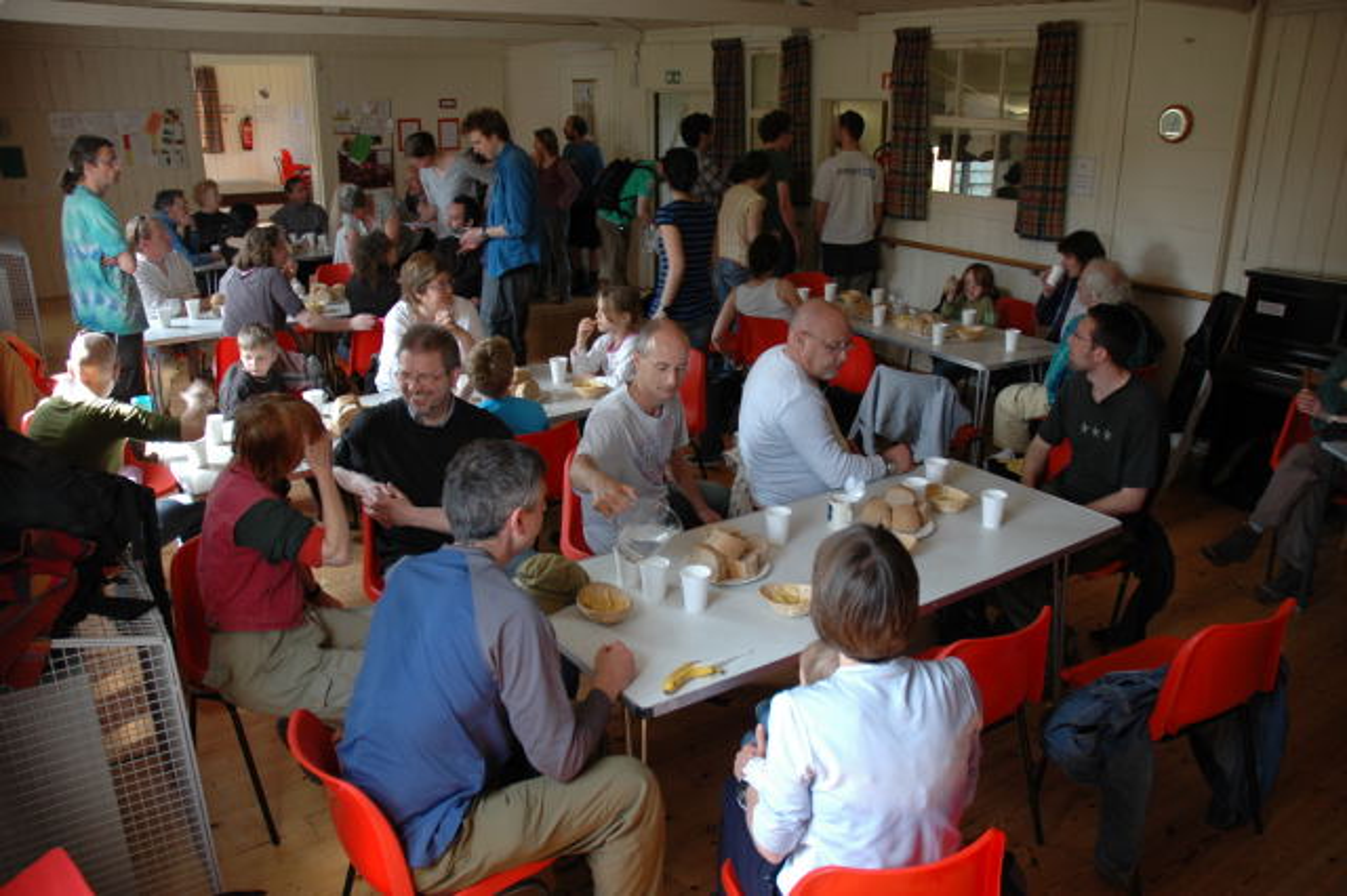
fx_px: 1010
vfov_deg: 47.9
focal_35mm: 27
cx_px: 674
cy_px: 448
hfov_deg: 67.4
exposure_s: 1/50
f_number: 3.5
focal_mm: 18
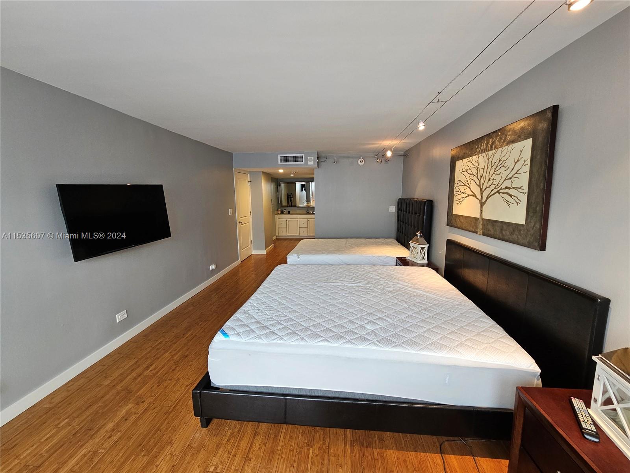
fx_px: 237
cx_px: 315
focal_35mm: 13
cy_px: 236
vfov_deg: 89.9
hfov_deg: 106.2
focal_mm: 2.2
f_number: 2.2
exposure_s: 1/60
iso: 160
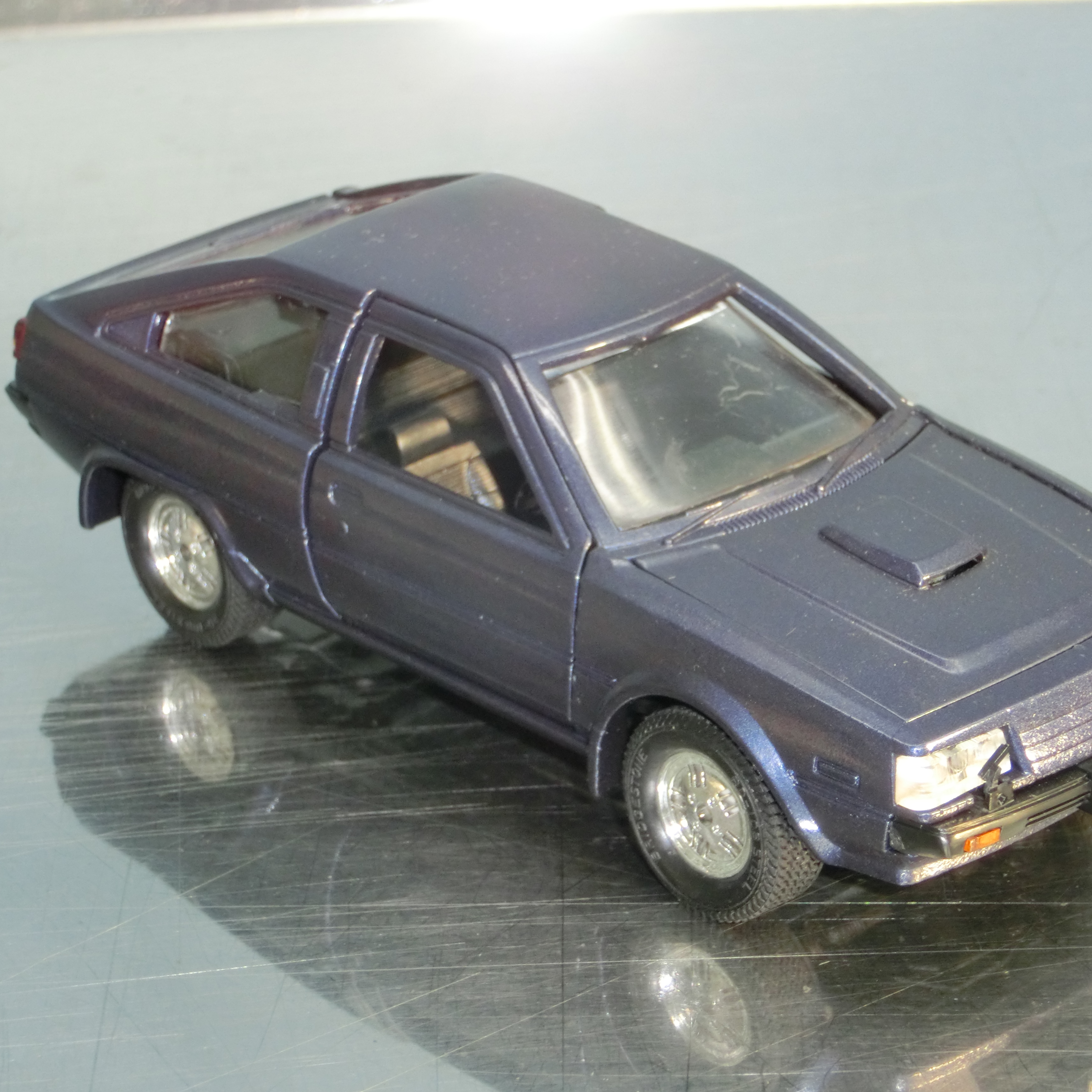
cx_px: 578
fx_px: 4211
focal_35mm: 118
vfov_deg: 14.8
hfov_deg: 14.8
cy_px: 546
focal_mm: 17.45
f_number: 5.2
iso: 400
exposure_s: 1/60
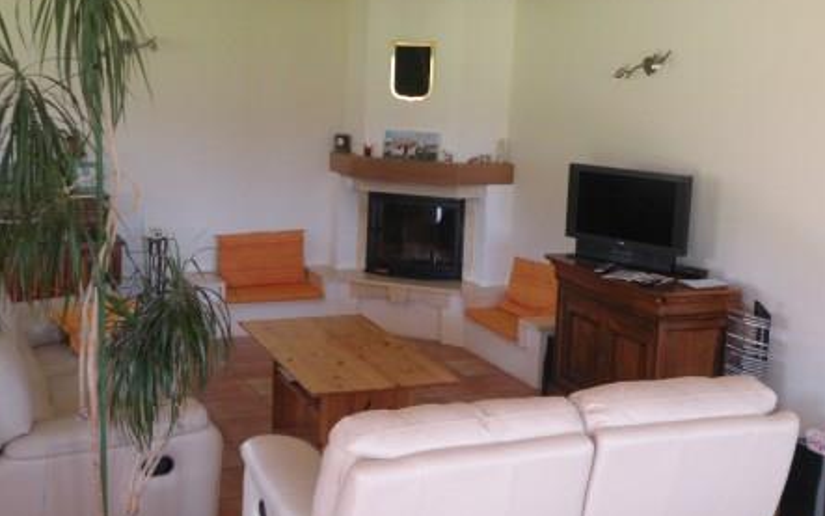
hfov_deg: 44.4
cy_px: 227
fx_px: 1012
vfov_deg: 28.6
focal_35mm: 45
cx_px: 415
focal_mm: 7.4
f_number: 3.2
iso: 302
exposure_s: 1/65.6
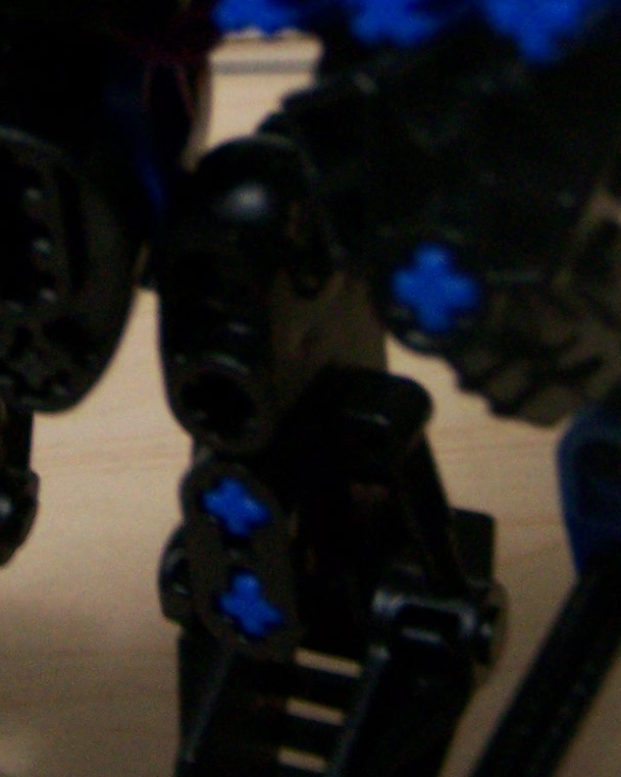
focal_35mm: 138
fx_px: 3172
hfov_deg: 11.1
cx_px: 74
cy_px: 42
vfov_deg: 13.8
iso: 160
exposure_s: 1/8
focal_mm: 6.3
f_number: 2.8
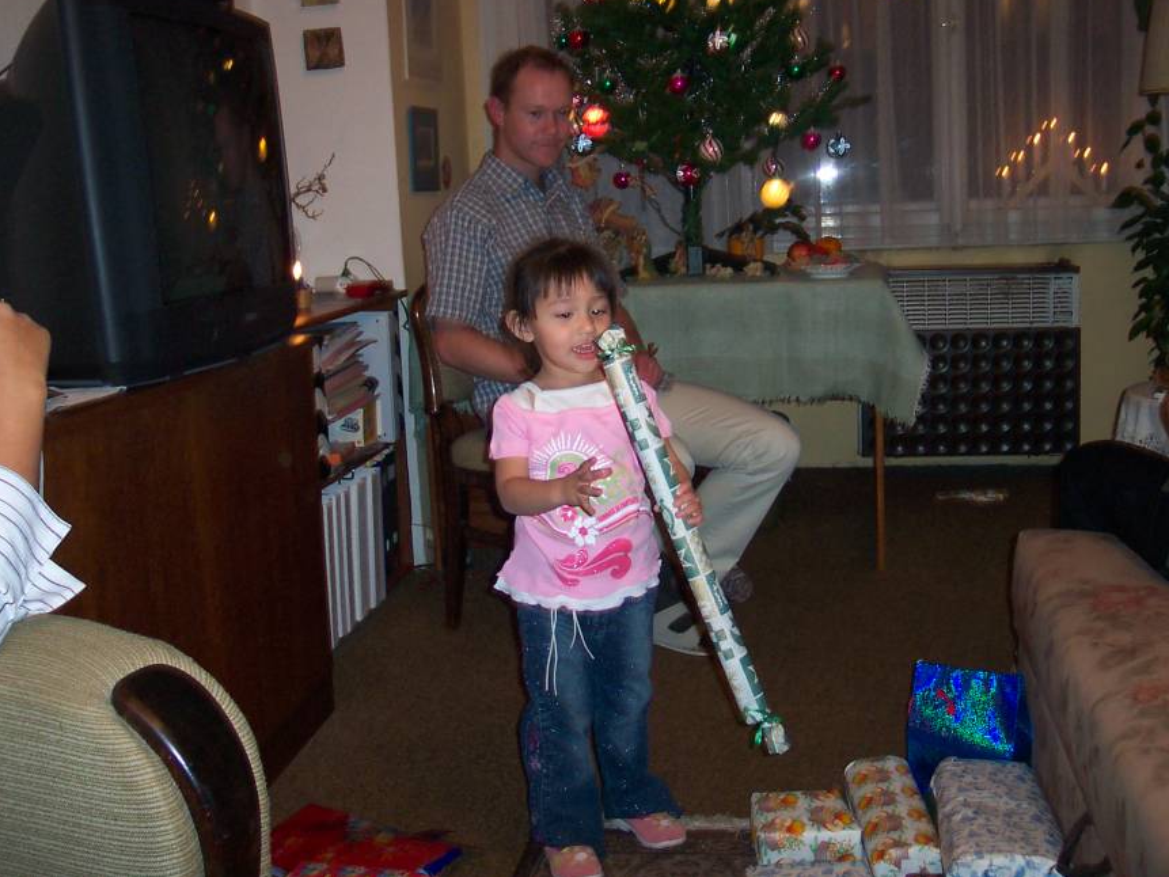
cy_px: 432
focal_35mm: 42
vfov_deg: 34.4
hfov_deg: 44.8
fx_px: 1419
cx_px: 625
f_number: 2.8
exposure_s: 1/30
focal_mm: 8
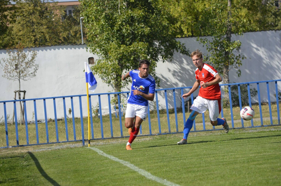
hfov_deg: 9.5
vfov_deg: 6.3
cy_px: 93
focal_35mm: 218
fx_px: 1694
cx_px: 140
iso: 400
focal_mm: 145
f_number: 6.3
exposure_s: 1/1600
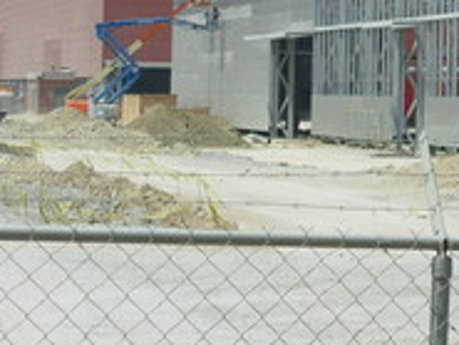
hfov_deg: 7.9
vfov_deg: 6.0
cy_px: 30
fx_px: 3304
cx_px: 543
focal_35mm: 249
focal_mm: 15.9
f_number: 3.9
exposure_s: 1/966
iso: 50
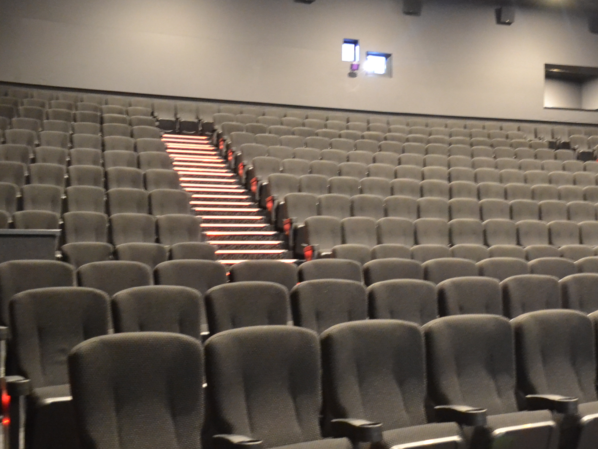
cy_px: 250
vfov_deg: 32.9
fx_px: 760
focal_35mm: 44
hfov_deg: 41.8
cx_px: 438
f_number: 3.5
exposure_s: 1
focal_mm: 18
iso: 3200
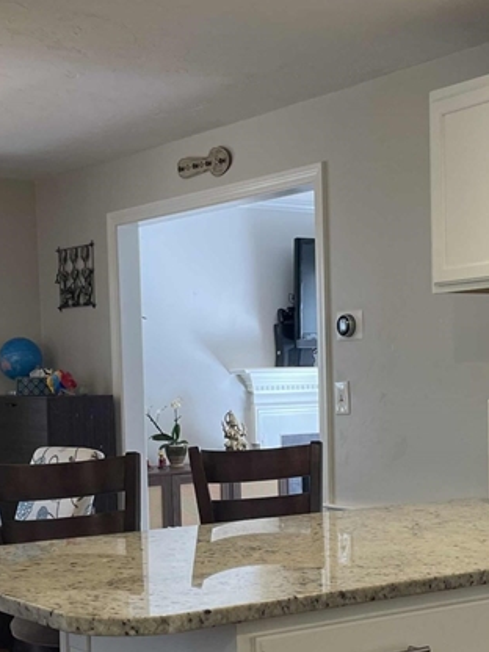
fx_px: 1205
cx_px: 260
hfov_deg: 22.9
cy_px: 458
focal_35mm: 64
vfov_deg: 29.9
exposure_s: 1/60
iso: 64
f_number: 1.6
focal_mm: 4.2
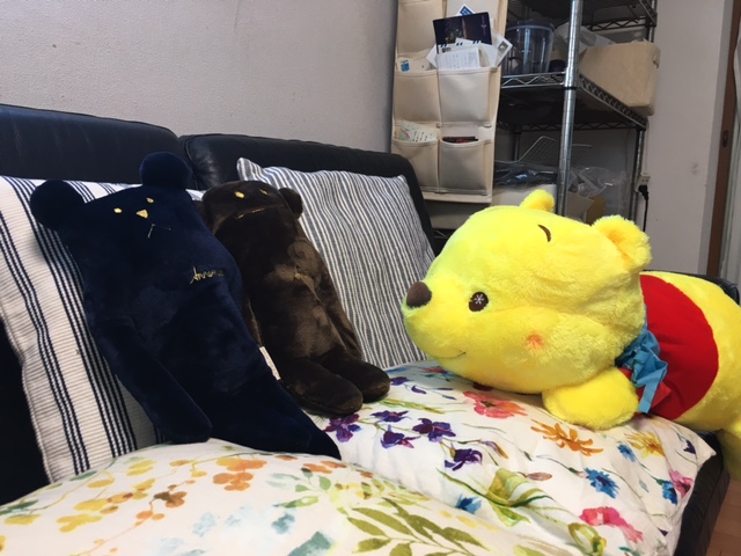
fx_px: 621
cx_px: 370
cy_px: 278
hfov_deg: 61.7
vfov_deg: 48.2
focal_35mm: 29
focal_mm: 4.15
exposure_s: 1/30
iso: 64
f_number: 2.2
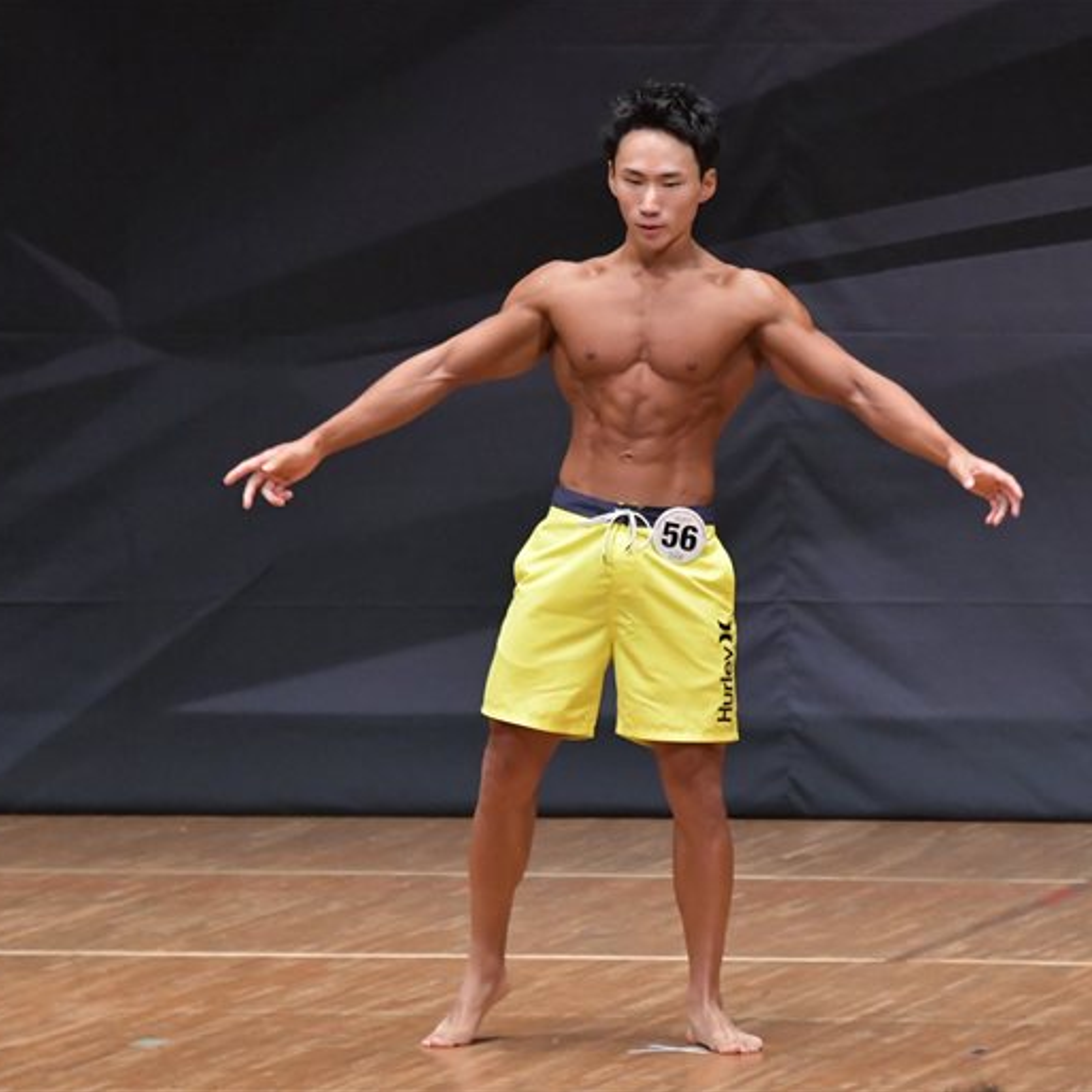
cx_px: 659
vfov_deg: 4.8
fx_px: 13063
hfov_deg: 4.8
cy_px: 545
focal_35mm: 366
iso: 6400
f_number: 5.6
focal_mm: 190
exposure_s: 1/400
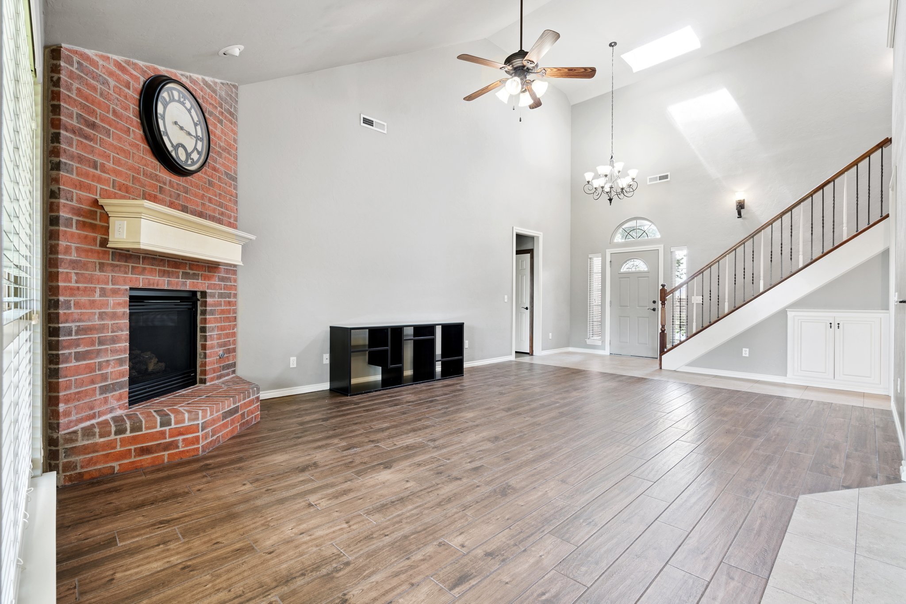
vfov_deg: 73.8
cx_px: 453
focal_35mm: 16
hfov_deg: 96.7
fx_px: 403
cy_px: 302
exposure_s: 1/13
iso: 200
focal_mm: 16
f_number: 7.1
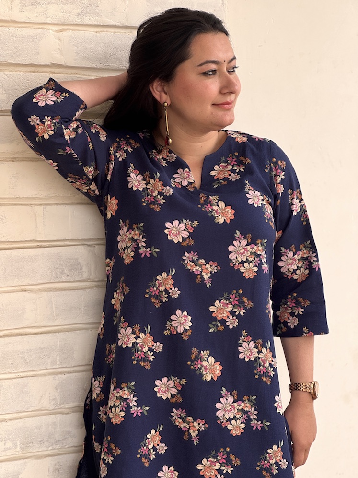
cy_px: 239
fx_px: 1062
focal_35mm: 77
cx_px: 179
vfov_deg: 25.3
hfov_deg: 19.1
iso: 25
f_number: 2.8
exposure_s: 1/106
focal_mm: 9
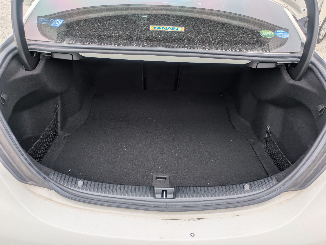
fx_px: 236
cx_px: 163
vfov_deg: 54.9
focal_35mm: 25
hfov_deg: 69.4
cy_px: 122
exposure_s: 1/1185
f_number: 1.89
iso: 48
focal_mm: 5.43
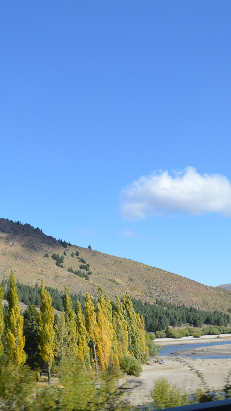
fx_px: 566
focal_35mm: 52
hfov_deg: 22.9
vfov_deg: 39.9
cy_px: 205
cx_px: 159
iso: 100
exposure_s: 1/250
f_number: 8
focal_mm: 22
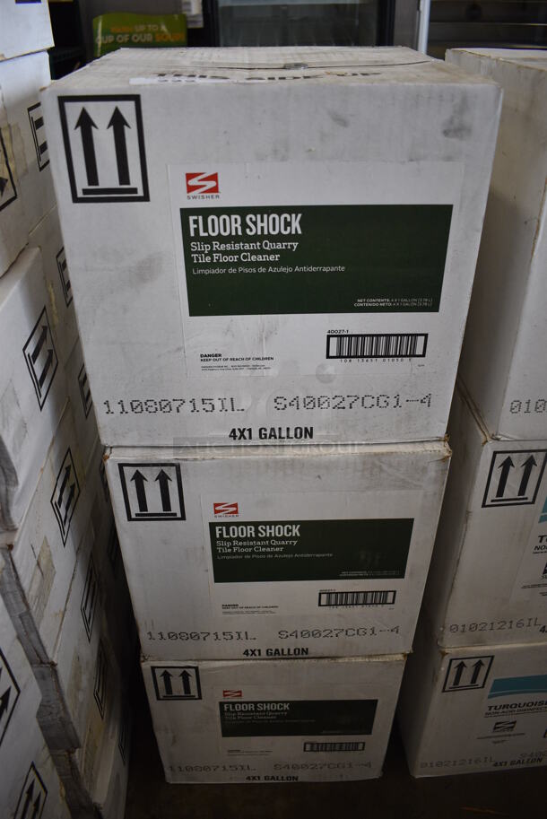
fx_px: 614
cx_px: 274
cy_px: 410
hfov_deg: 48.0
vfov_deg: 67.3
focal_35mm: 27
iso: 800
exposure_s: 1/160
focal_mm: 18
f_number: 3.5
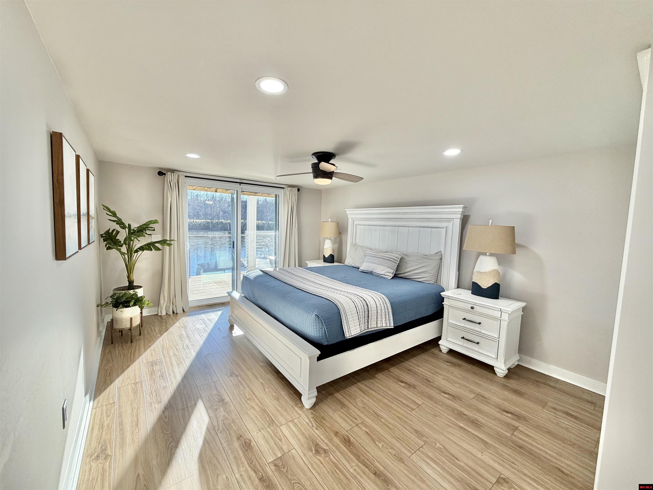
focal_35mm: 14
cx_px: 326
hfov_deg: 102.1
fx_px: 264
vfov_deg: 85.7
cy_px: 245
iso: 40
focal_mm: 2.22
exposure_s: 1/120
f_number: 2.2
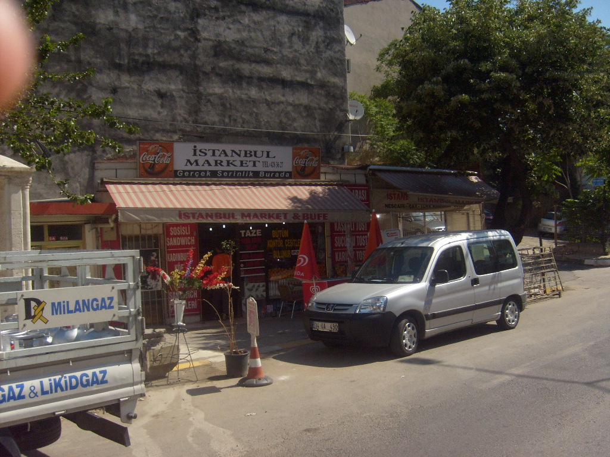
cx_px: 305
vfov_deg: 40.7
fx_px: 617
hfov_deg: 52.6
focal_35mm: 35
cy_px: 228
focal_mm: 5.8
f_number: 7.1
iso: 80
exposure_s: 1/350
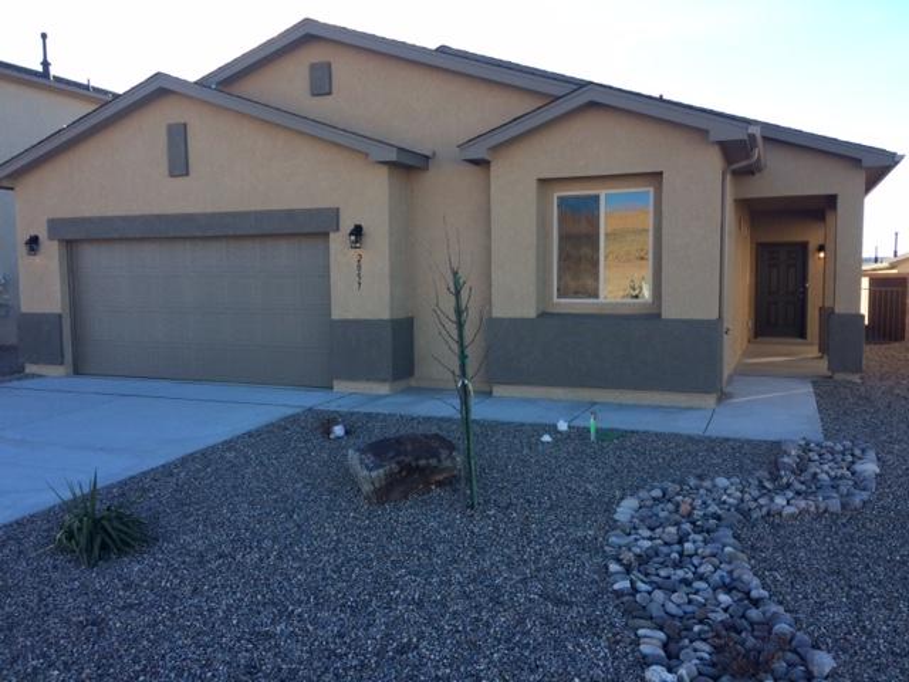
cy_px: 341
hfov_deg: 61.7
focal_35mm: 29
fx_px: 762
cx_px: 454
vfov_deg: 48.2
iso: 32
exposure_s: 1/461
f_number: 2.2
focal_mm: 4.15
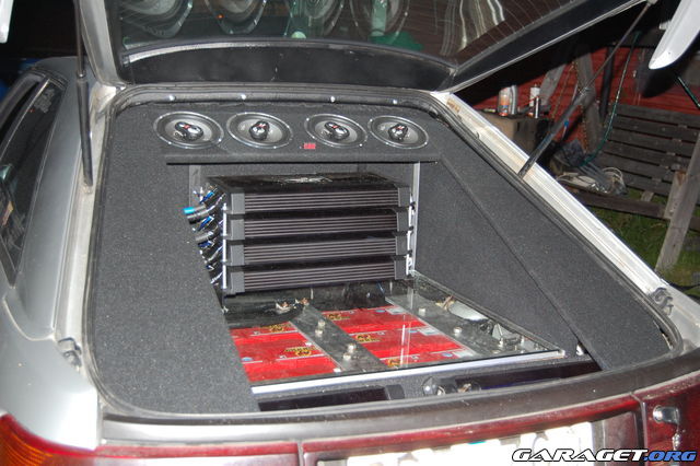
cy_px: 233
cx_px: 350
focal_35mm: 46
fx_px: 904
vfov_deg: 28.9
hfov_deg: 42.3
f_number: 4.5
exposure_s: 1/60
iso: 500
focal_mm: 31
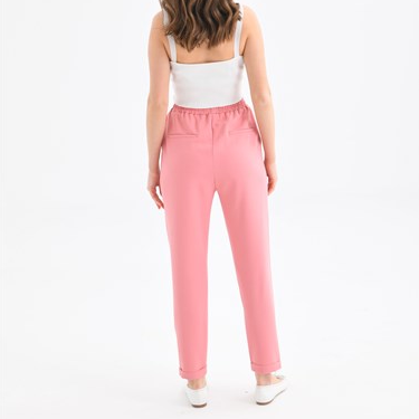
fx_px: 1027
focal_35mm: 75
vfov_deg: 23.0
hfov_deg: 23.1
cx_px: 210
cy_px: 179
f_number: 6.3
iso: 160
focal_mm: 58
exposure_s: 1/125
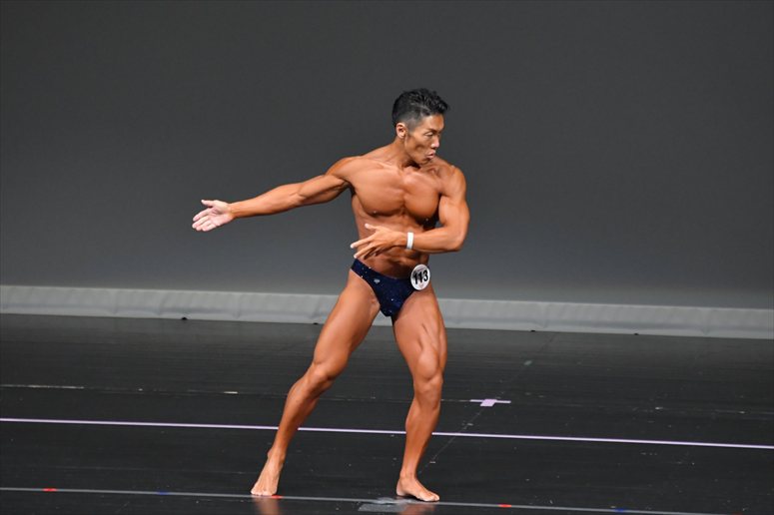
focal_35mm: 375
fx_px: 8059
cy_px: 258
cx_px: 387
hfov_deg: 5.5
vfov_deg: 3.7
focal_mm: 250
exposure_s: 1/400
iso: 4000
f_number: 5.6
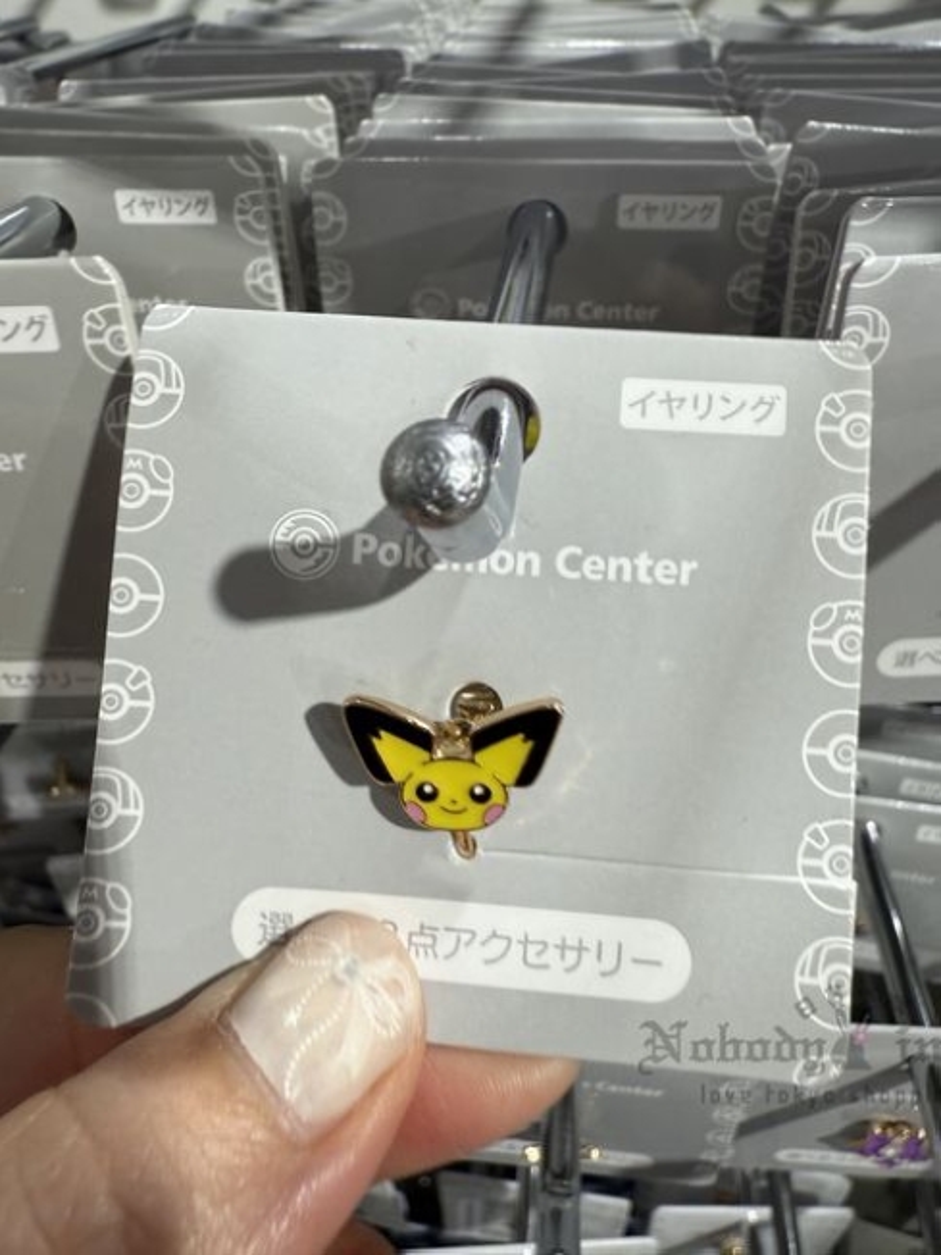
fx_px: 870
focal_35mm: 24
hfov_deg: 56.8
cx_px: 470
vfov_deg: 71.6
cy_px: 628
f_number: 2.2
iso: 50
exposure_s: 1/99
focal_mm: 2.22
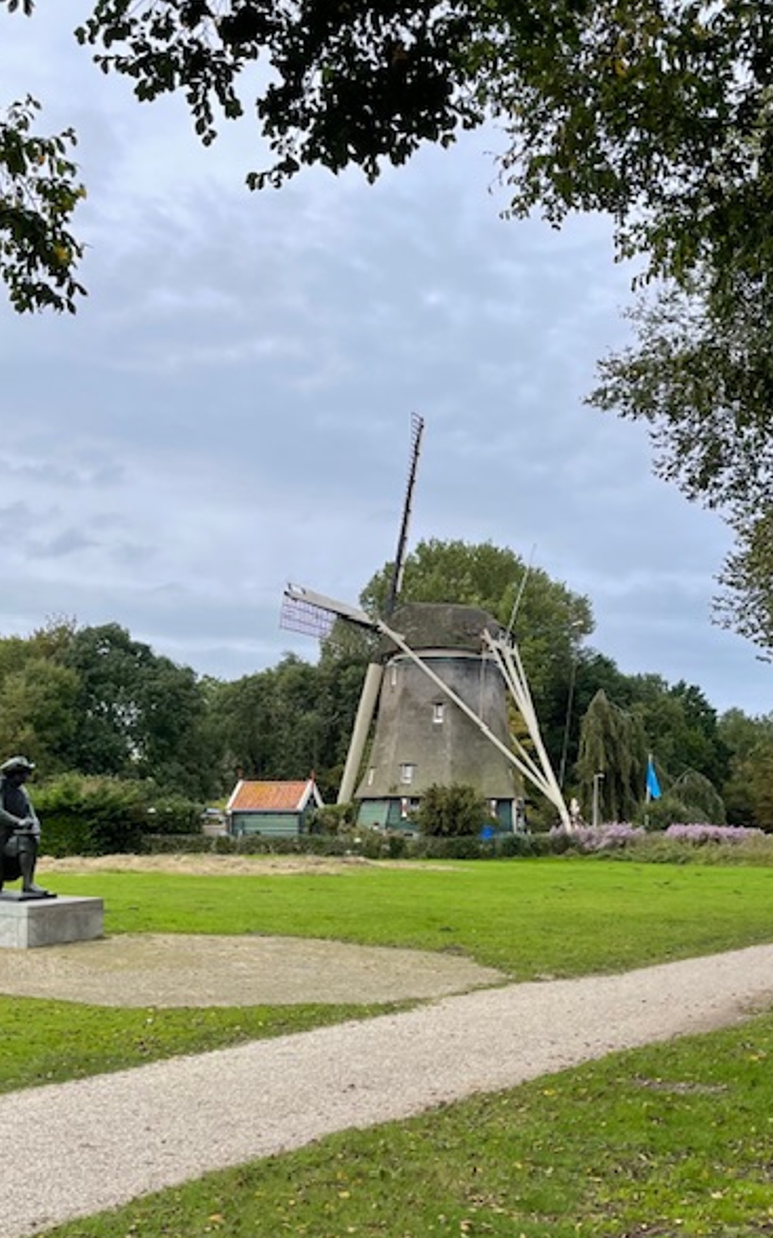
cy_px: 627
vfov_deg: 62.9
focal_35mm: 30
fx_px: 1012
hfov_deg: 41.8
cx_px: 373
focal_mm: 5.1
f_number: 1.6
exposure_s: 1/1739
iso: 32
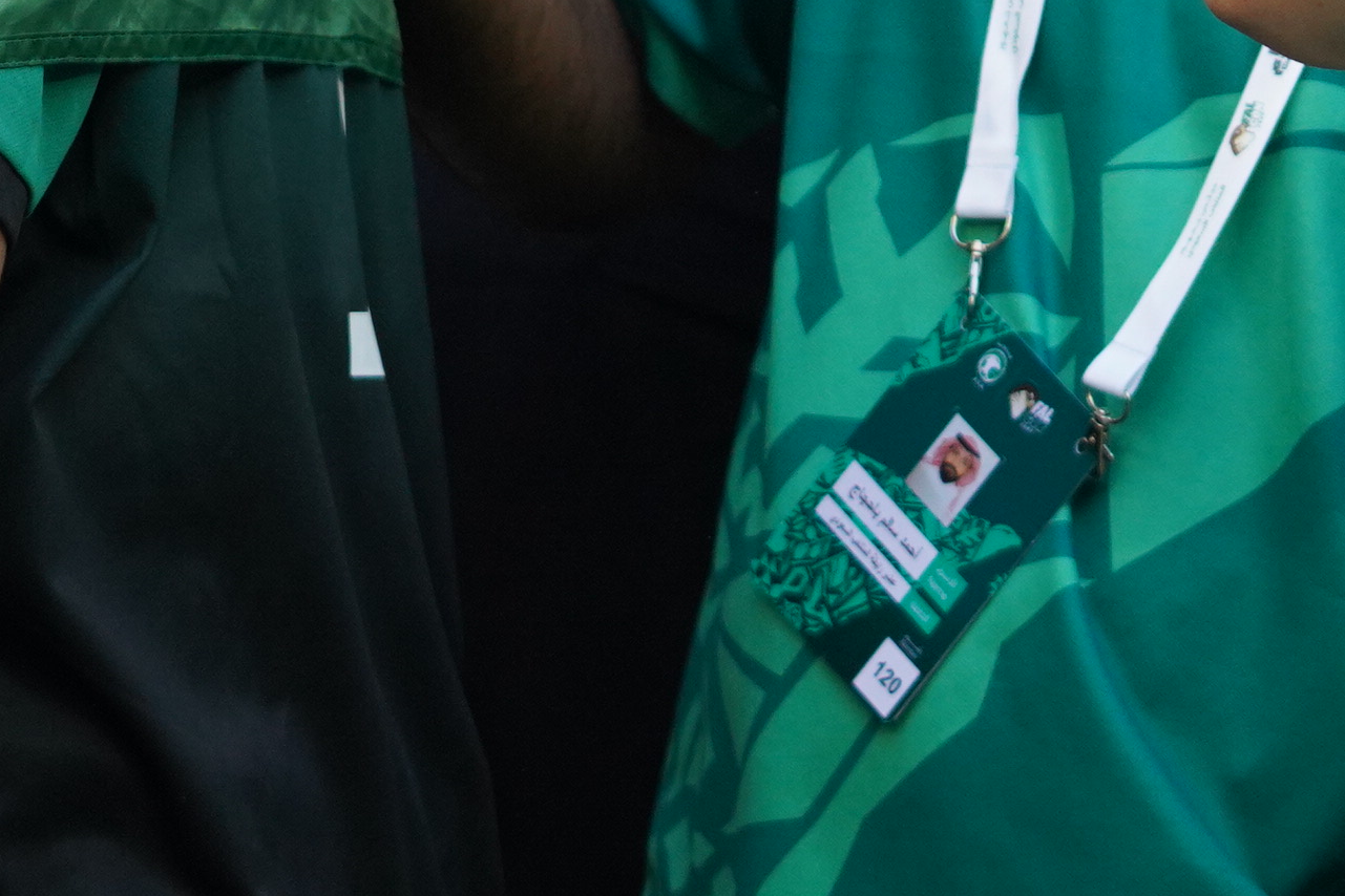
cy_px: -891
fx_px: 12739
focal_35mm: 341
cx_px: 2008
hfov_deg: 6.0
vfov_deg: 4.0
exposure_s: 1/1000
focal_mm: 70
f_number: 2.8
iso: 800
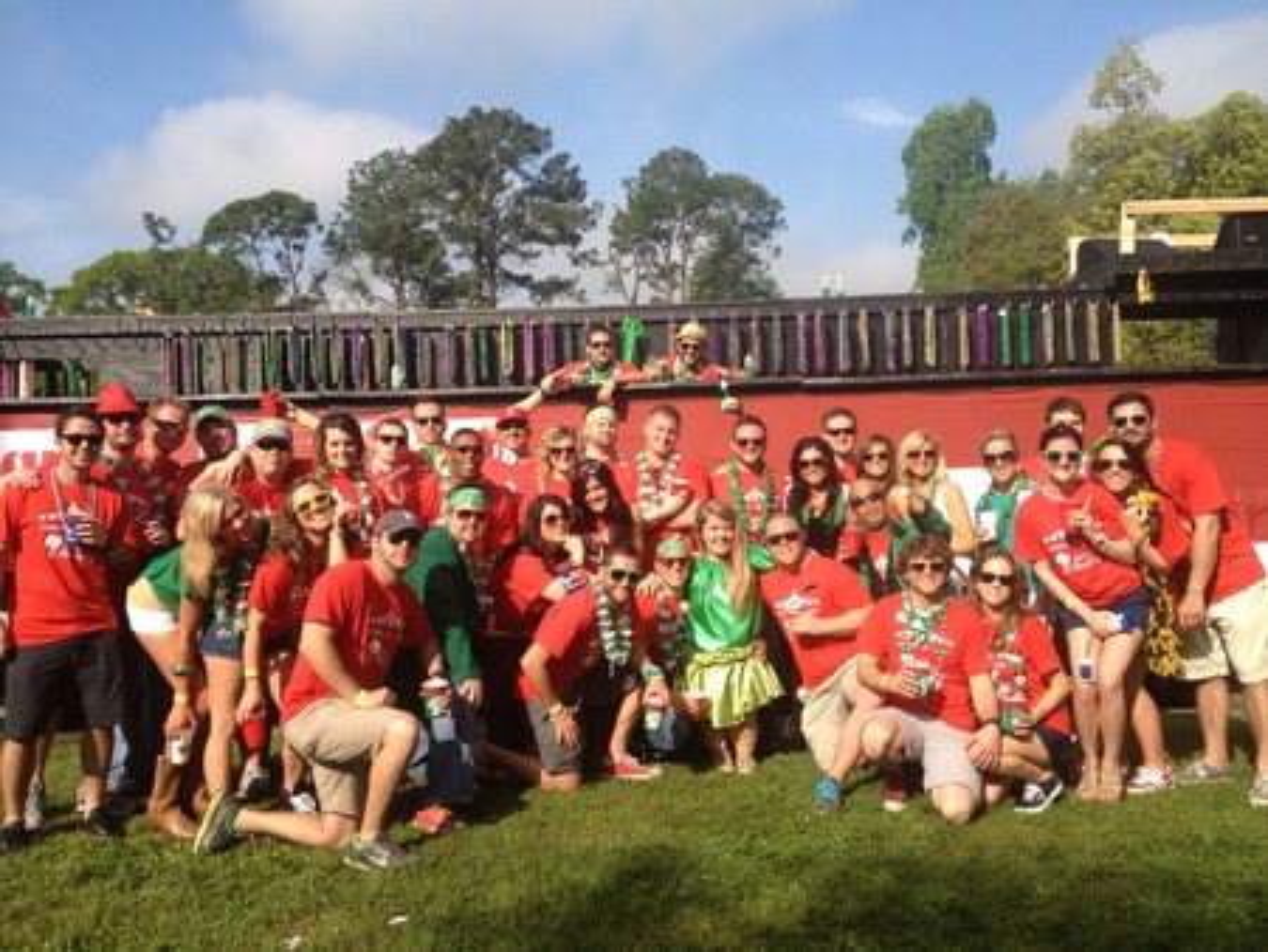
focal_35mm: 35
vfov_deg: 40.7
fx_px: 1283
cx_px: 634
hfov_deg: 52.6
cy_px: 476
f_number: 2.4
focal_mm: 4.28
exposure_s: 1/1381
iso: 64
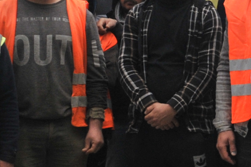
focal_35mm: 164
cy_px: 68
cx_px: 429
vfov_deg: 8.4
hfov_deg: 11.7
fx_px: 1142
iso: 400
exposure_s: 1/250
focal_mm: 20
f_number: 8
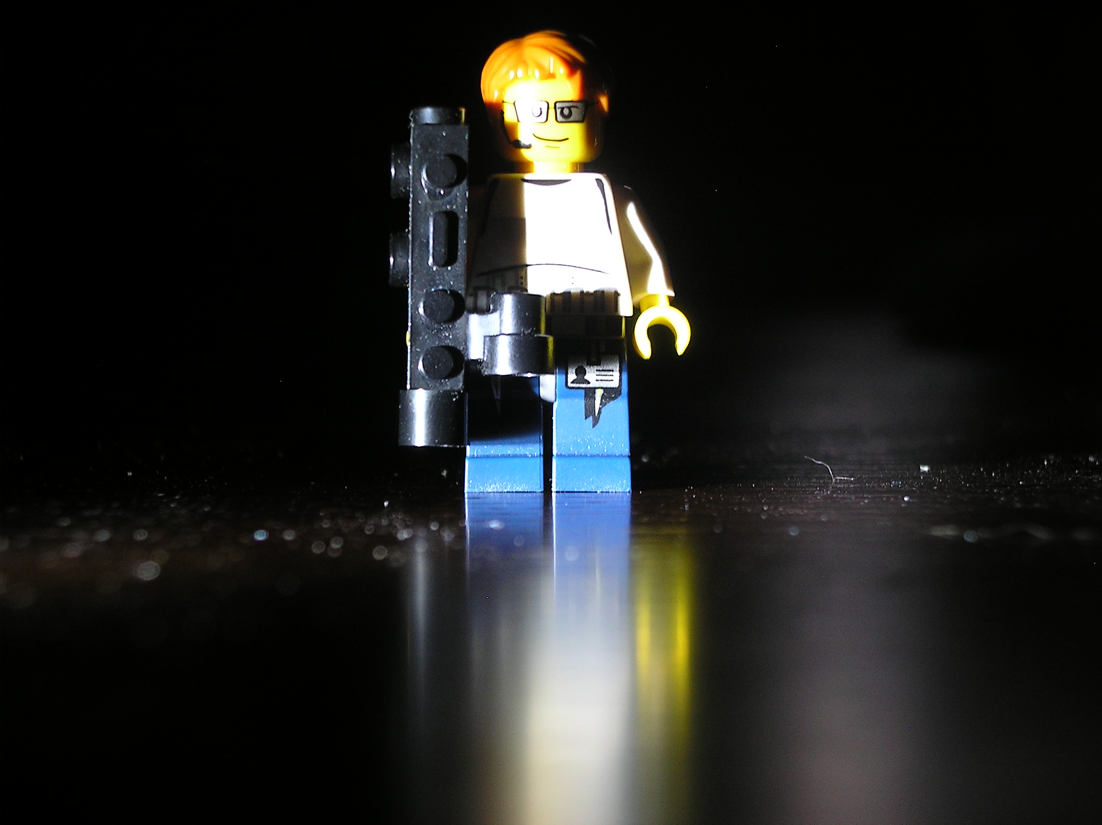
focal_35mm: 98
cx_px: 551
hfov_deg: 20.0
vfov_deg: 15.1
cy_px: 412
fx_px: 3117
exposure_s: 1/5
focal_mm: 20.4
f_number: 3.8
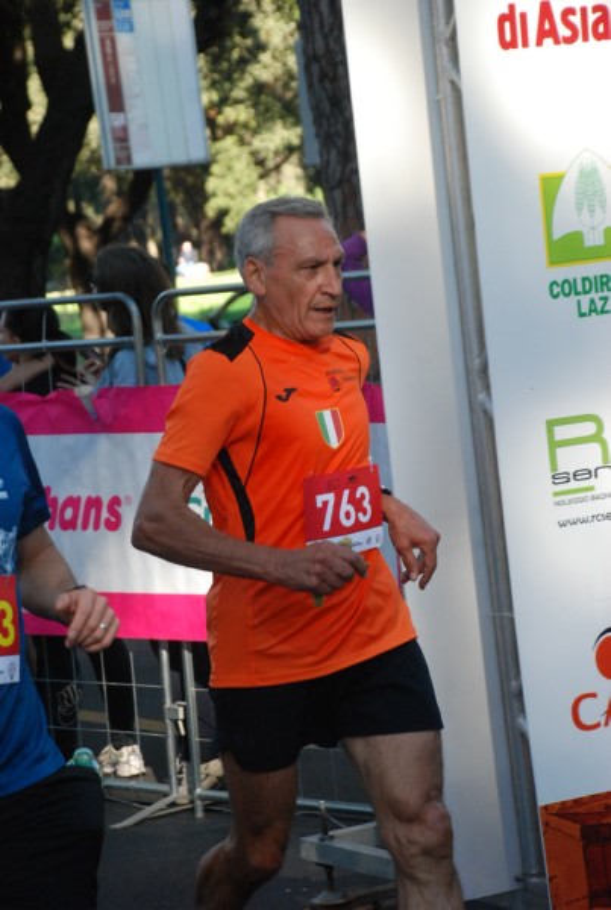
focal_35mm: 120
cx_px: 306
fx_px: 3039
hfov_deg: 11.5
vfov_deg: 17.0
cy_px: 455
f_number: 5.6
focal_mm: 80
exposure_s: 1/400
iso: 1000
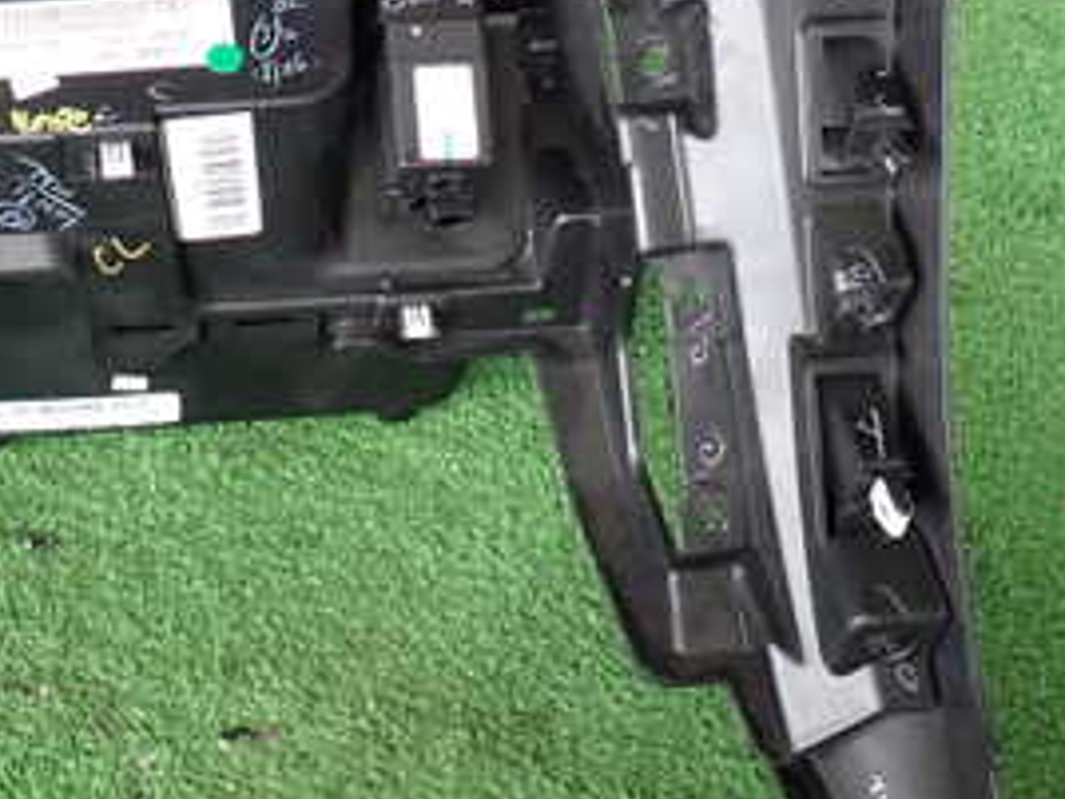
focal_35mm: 56
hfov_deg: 33.7
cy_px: 362
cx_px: 266
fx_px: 1723
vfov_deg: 26.1
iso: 200
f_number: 2
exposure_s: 1/60
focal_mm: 4.5
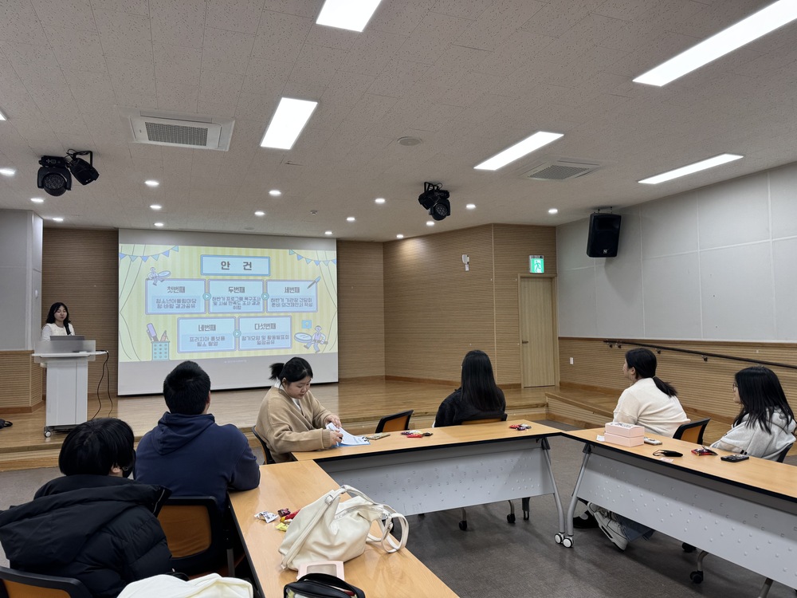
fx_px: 553
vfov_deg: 56.8
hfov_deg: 71.6
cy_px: 299
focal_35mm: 24
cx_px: 398
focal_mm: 6.76
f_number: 1.78
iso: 80
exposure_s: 1/120
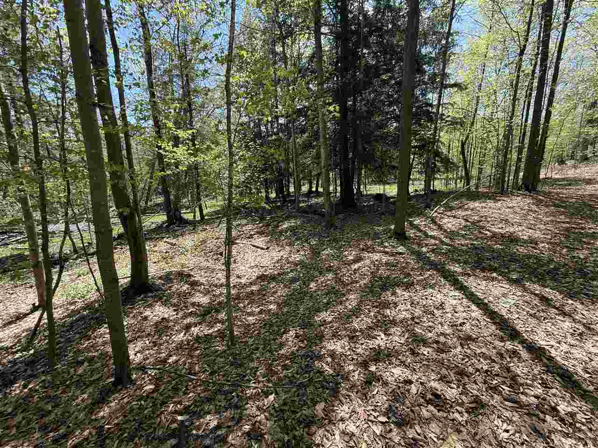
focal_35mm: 14
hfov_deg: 102.1
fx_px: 242
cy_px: 224
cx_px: 299
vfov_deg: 85.7
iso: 50
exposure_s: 1/395
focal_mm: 2.22
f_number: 2.2
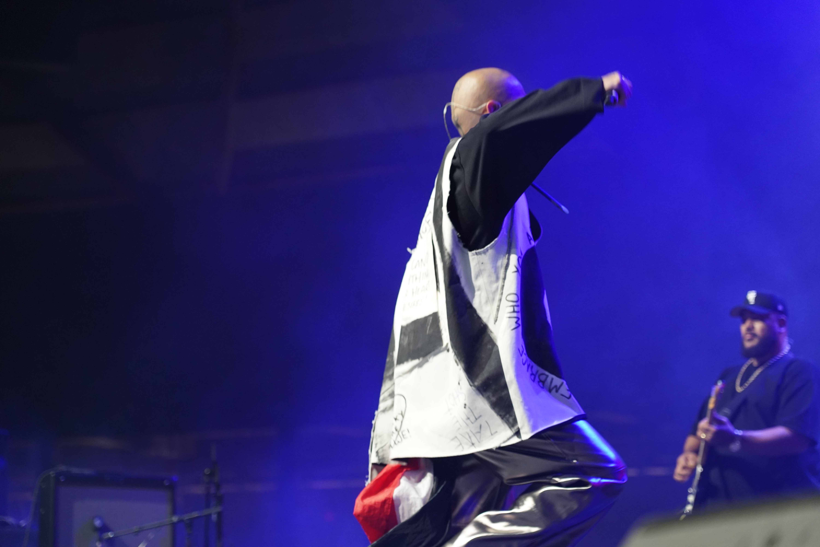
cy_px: 274
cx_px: 410
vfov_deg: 13.0
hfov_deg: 19.5
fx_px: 2391
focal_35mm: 105
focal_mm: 105
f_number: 4
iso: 3200
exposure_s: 1/160
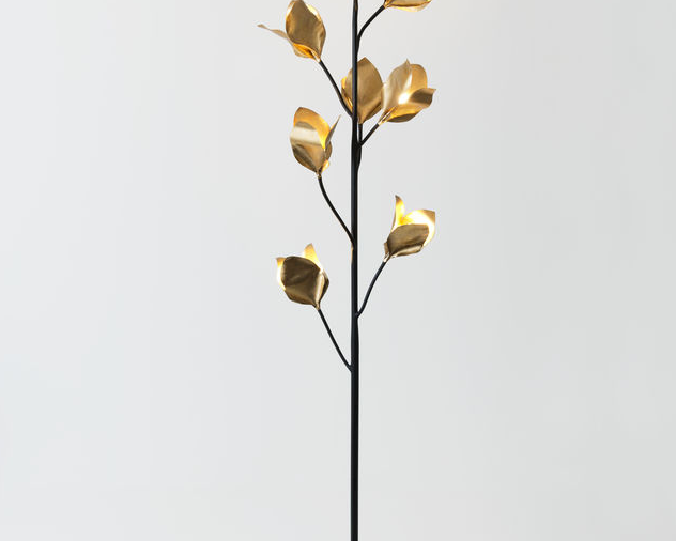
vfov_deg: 27.6
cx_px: 343
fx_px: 1101
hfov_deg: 34.1
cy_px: 234
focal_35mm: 55
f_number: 8
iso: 100
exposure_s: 1/10
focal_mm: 38
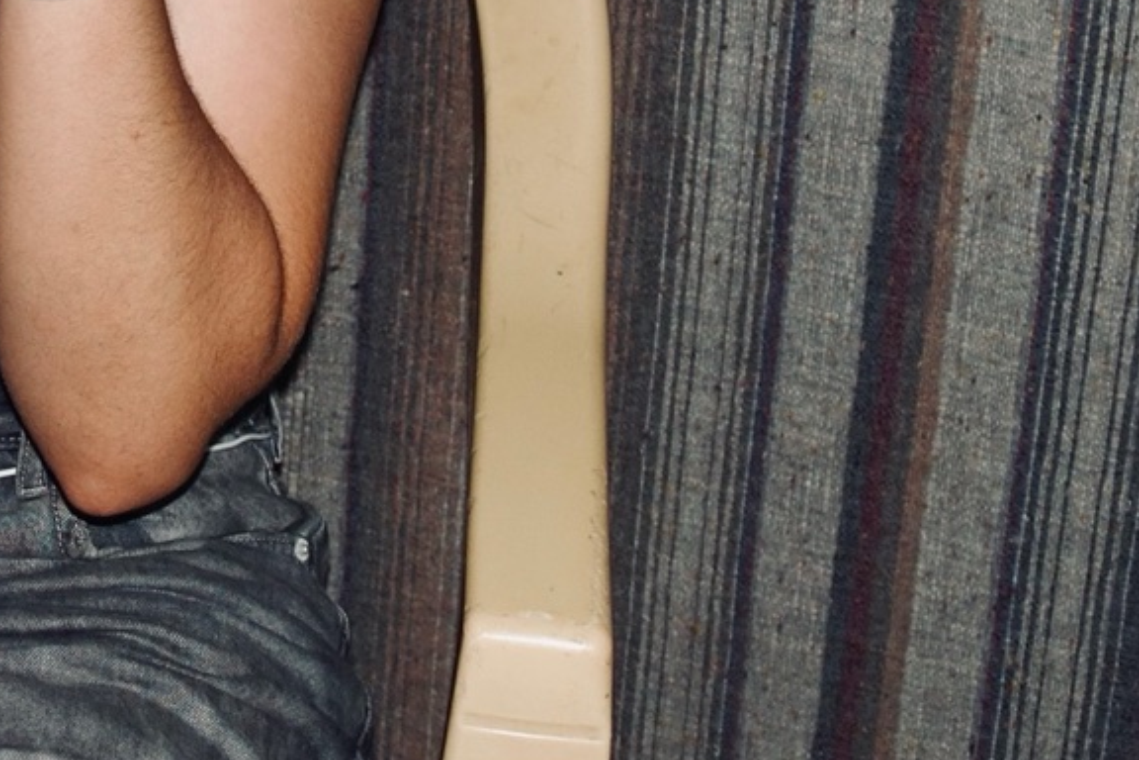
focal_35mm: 120
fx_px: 3796
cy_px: -443
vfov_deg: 10.9
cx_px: -249
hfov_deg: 16.3
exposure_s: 1/30
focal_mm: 13.16
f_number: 2.8
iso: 200
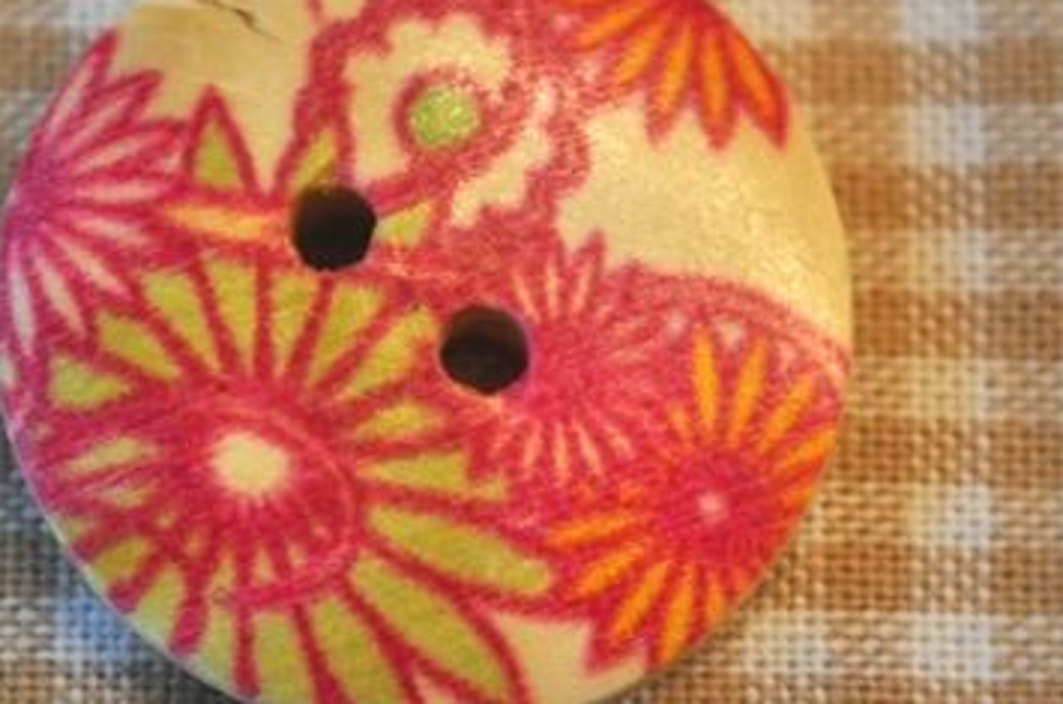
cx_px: 500
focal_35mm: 186
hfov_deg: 11.1
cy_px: 256
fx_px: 5484
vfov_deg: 7.3
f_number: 5.6
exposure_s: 1/30
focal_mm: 55
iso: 800
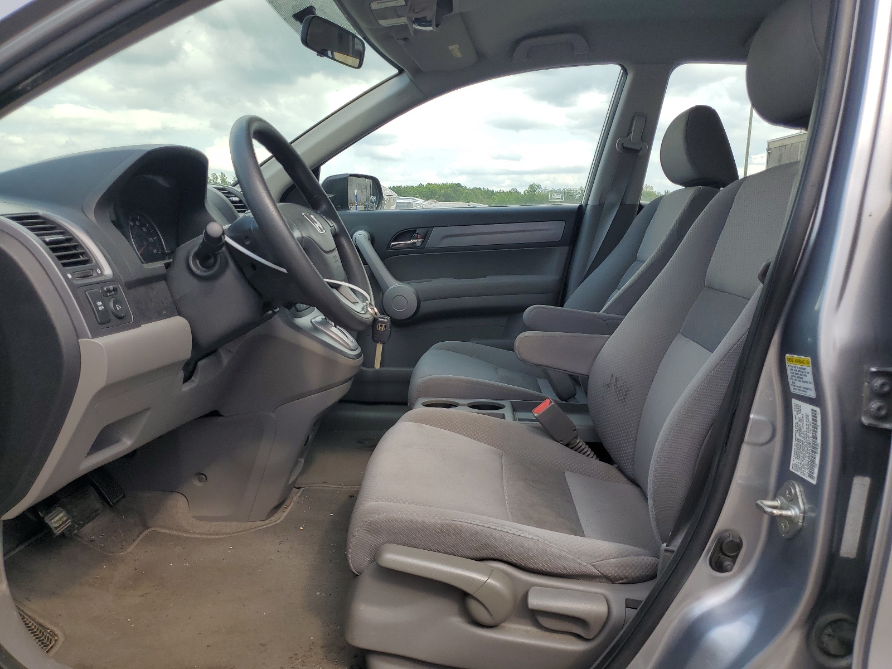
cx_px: 446
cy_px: 334
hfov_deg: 67.3
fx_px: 670
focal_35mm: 26
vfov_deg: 53.1
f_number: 1.5
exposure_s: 1/769
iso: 50
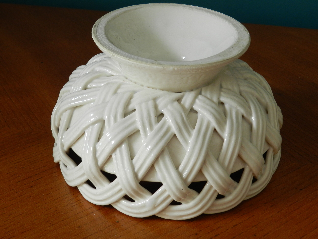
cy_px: 120
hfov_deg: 36.2
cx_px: 159
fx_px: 487
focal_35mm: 53
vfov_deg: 27.5
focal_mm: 9.4
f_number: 4.4
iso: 200
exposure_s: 1/30
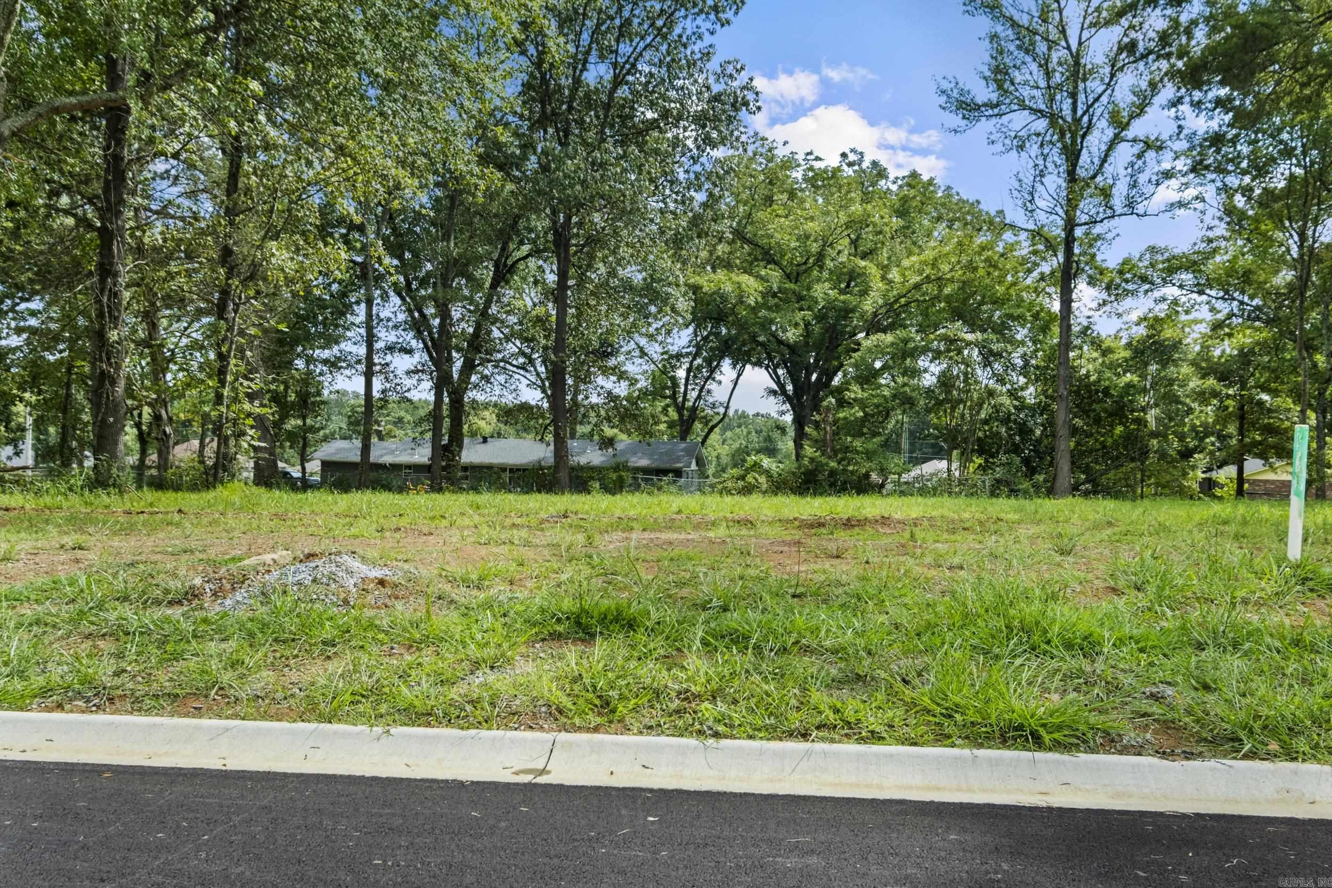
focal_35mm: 30
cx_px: 666
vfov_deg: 43.6
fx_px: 1110
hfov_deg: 61.9
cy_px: 444
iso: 200
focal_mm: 20
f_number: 7.1
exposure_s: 1/125
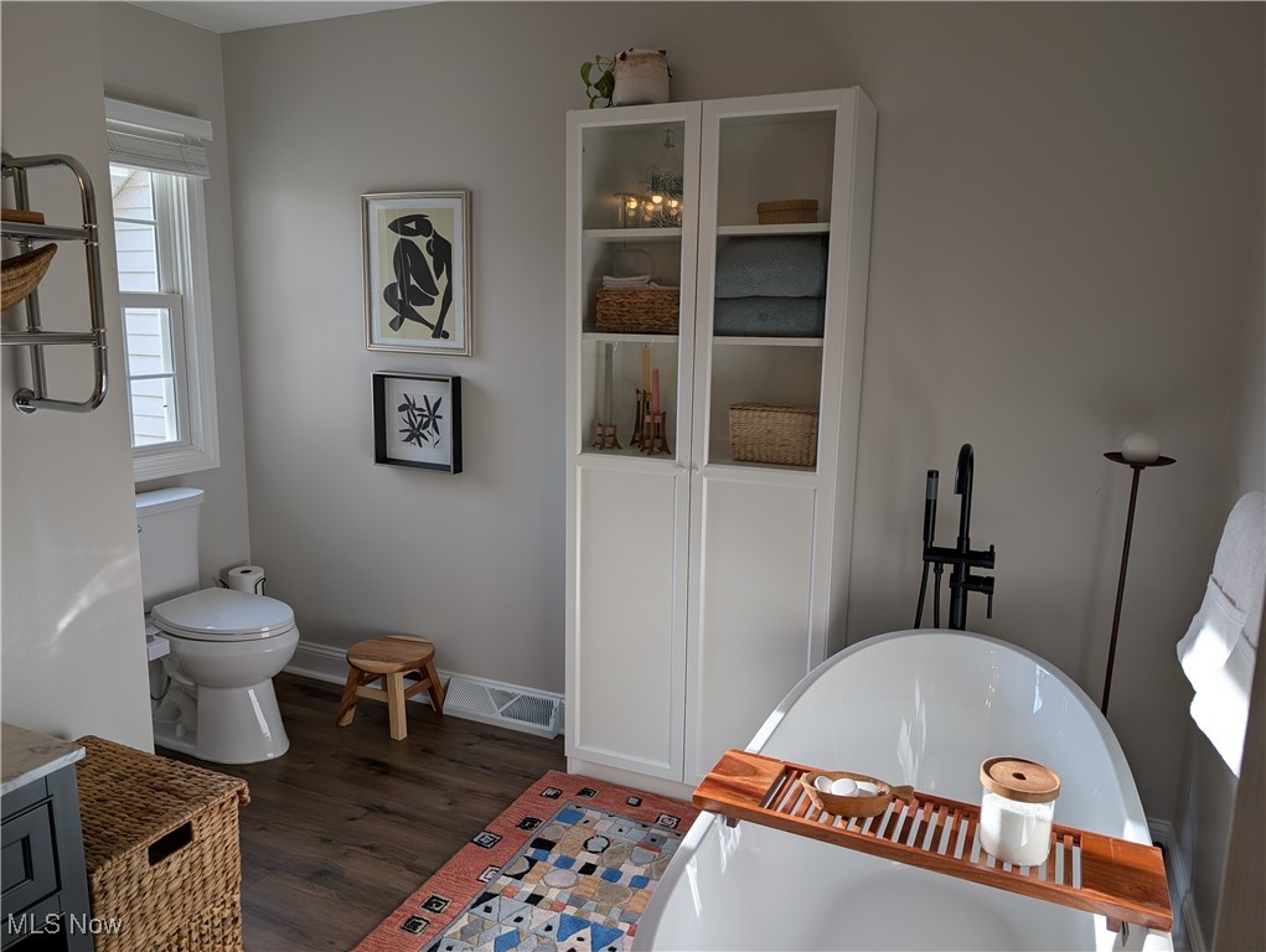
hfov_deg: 71.5
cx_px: 633
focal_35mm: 24
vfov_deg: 56.9
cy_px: 476
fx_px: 879
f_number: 1.68
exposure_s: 1/91.8
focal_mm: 6.9
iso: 22
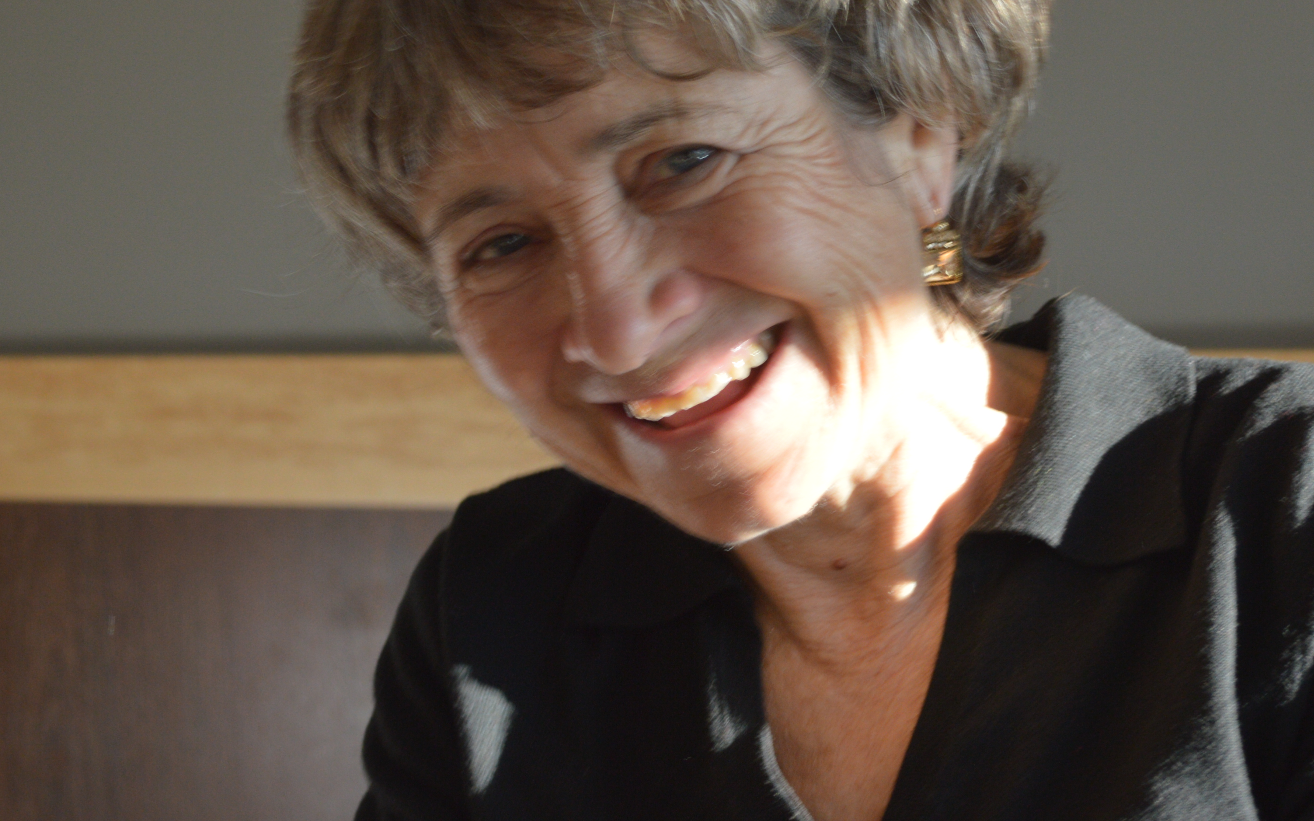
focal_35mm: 86
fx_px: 3073
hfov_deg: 24.1
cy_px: 229
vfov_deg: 15.2
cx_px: 735
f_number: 5
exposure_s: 1/40
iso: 400
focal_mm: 35
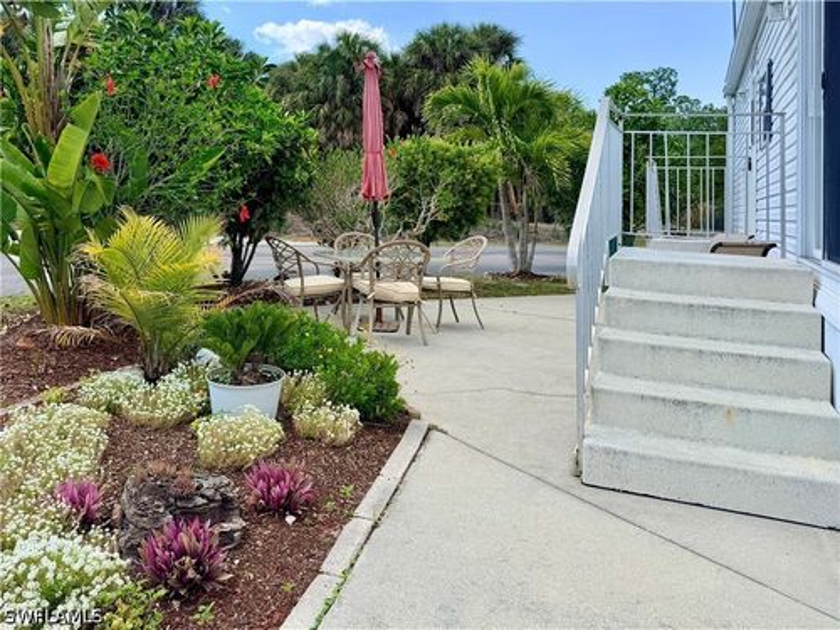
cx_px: 420
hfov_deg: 71.6
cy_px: 315
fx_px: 582
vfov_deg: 56.8
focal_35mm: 24
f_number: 1.78
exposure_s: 1/3279
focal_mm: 6.76
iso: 80
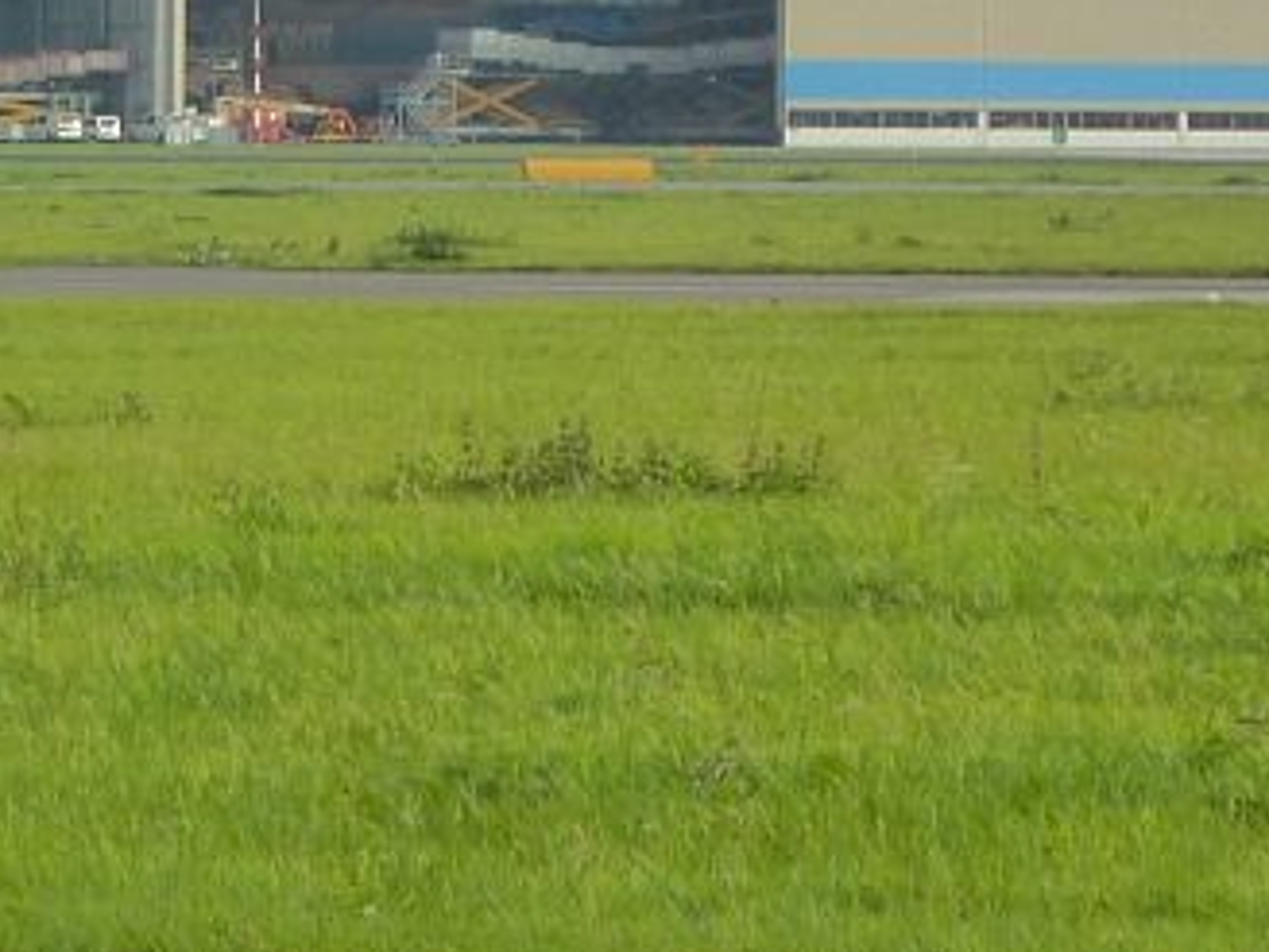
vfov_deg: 2.1
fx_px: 25735
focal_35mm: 702
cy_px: 139
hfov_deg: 2.8
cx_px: 735
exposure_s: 1/80
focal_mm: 37
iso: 125
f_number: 4.6
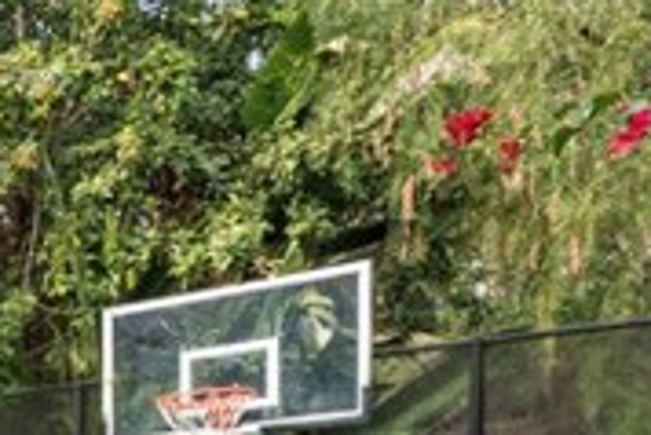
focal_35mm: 69
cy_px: 718
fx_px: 1249
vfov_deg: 17.1
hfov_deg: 20.2
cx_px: -541
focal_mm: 12
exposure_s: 1/125
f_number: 11
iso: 800
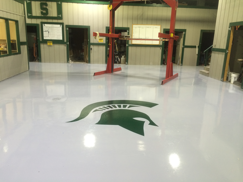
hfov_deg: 60.0
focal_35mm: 30
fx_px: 211
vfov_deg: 46.8
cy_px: 91
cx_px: 122
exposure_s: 1/30
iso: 100
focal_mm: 4.12
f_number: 2.2
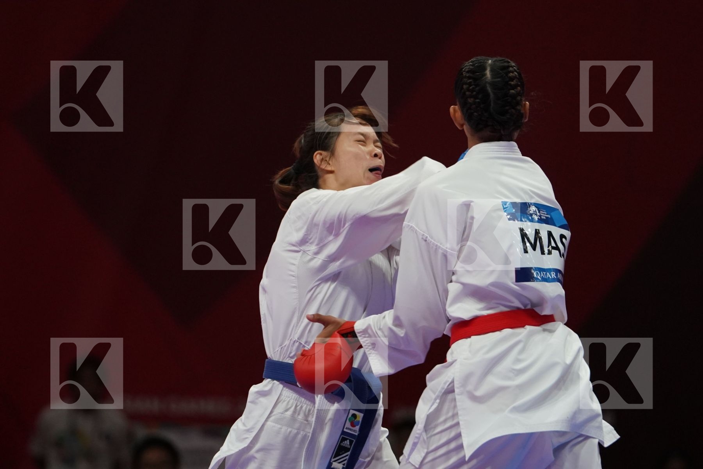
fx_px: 8201
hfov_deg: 4.9
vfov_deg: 3.3
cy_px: 234
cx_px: 352
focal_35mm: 420
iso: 2500
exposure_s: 1/1000
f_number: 4
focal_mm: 280
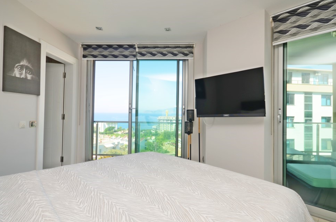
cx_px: 171
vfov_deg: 67.1
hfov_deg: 90.1
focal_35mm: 18
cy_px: 105
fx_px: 168
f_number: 6.3
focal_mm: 10
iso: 100
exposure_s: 1/160
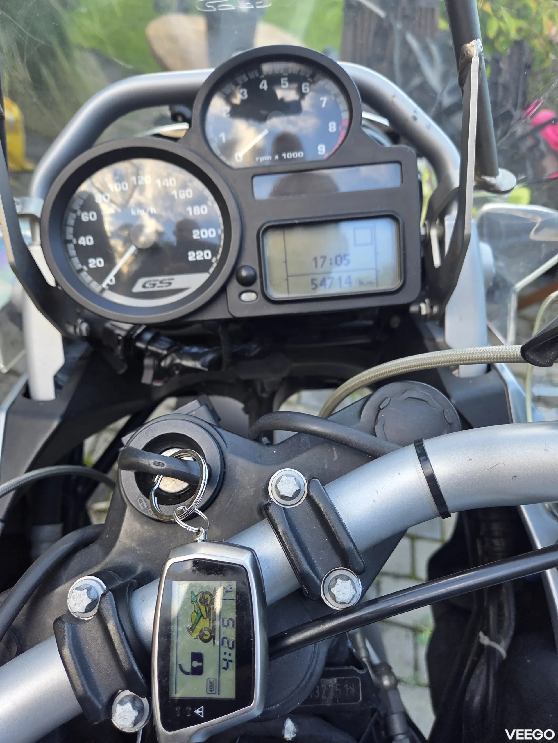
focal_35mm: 23
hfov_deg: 58.9
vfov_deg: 73.9
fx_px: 494
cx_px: 279
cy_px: 372
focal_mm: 5.4
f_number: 1.8
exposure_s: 1/100
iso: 64
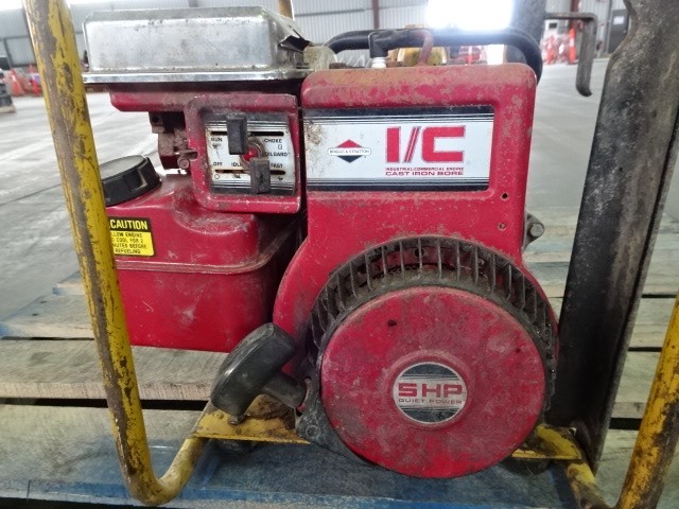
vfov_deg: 56.8
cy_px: 254
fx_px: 471
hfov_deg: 71.6
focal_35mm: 24
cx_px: 340
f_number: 3.5
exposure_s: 1/30
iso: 640
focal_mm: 4.1
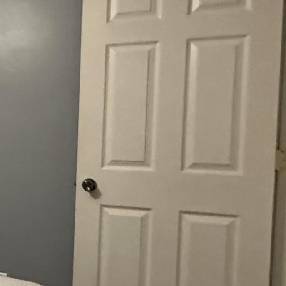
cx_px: -195
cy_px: 155
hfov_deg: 21.6
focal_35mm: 59
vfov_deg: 29.1
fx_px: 552
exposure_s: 1/60
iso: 800
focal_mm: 2.22
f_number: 2.2
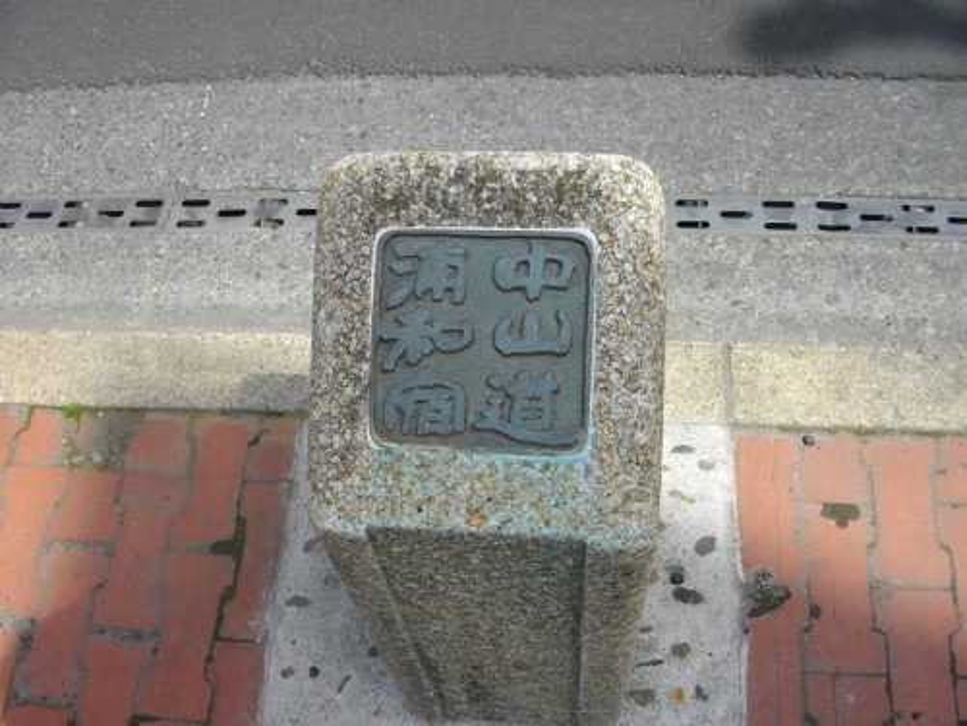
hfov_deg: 56.8
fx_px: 894
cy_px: 363
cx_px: 484
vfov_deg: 44.2
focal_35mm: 32
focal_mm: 5.7
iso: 100
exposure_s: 1/320
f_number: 5.5
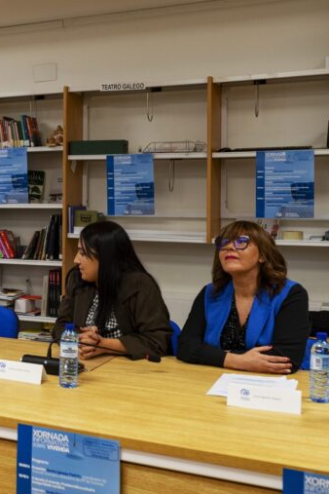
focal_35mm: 53
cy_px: 247
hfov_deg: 24.1
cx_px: -21
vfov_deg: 37.5
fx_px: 726
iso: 1600
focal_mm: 35
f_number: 4
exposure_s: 1/160
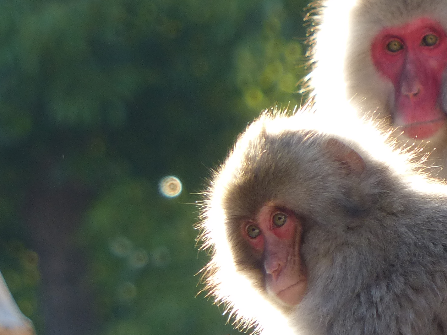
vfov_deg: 1.3
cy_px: 279
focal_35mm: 1102
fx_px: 14229
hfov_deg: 1.8
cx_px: 324
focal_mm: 70.5
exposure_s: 1/400
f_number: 2.8
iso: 100
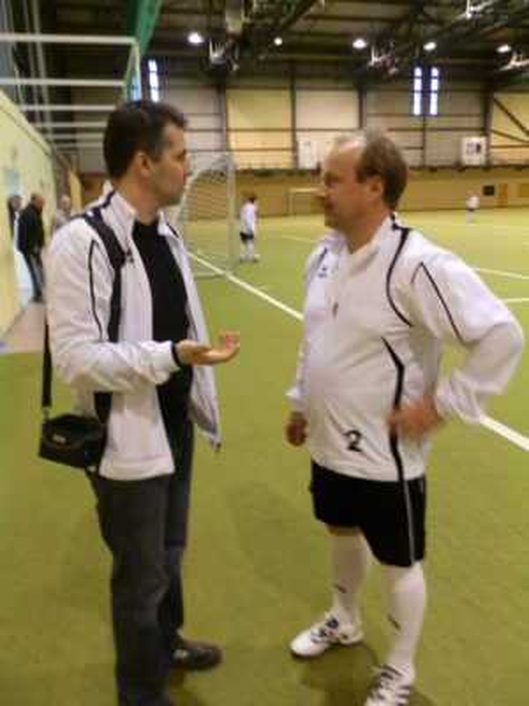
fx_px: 571
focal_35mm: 28
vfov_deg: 63.4
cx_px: 264
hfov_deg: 49.7
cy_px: 353
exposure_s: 1/13
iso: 200
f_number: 3.1
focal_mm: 5
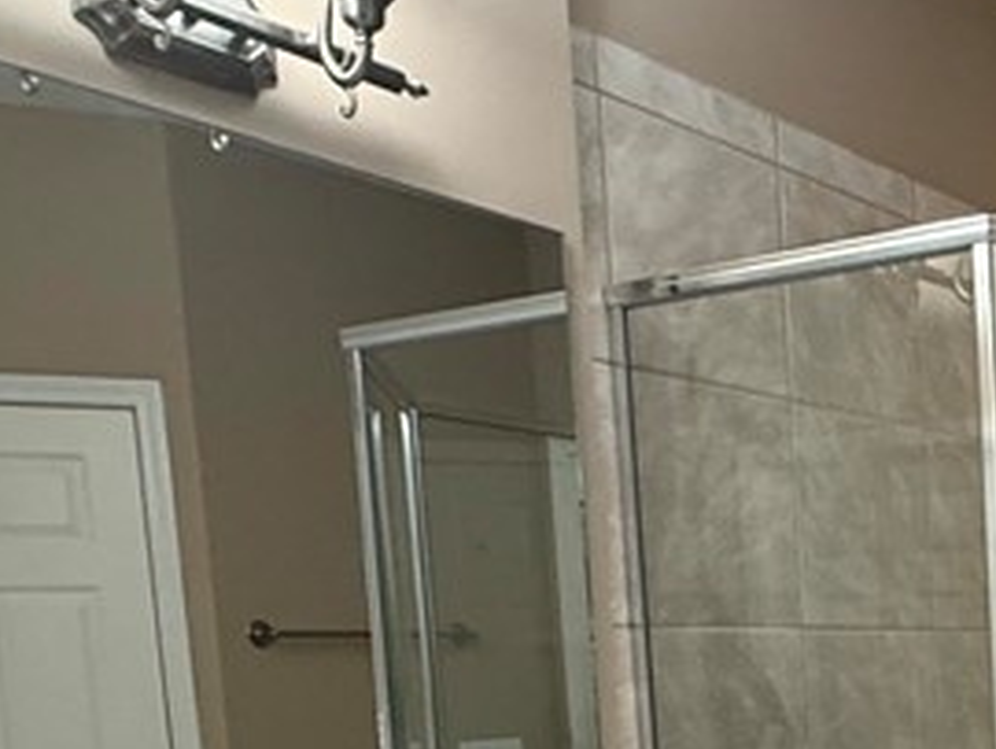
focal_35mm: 53
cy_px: 843
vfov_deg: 25.4
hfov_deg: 30.6
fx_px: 1526
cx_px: 1197
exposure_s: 1/60
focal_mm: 2.22
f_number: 2.2
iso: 250
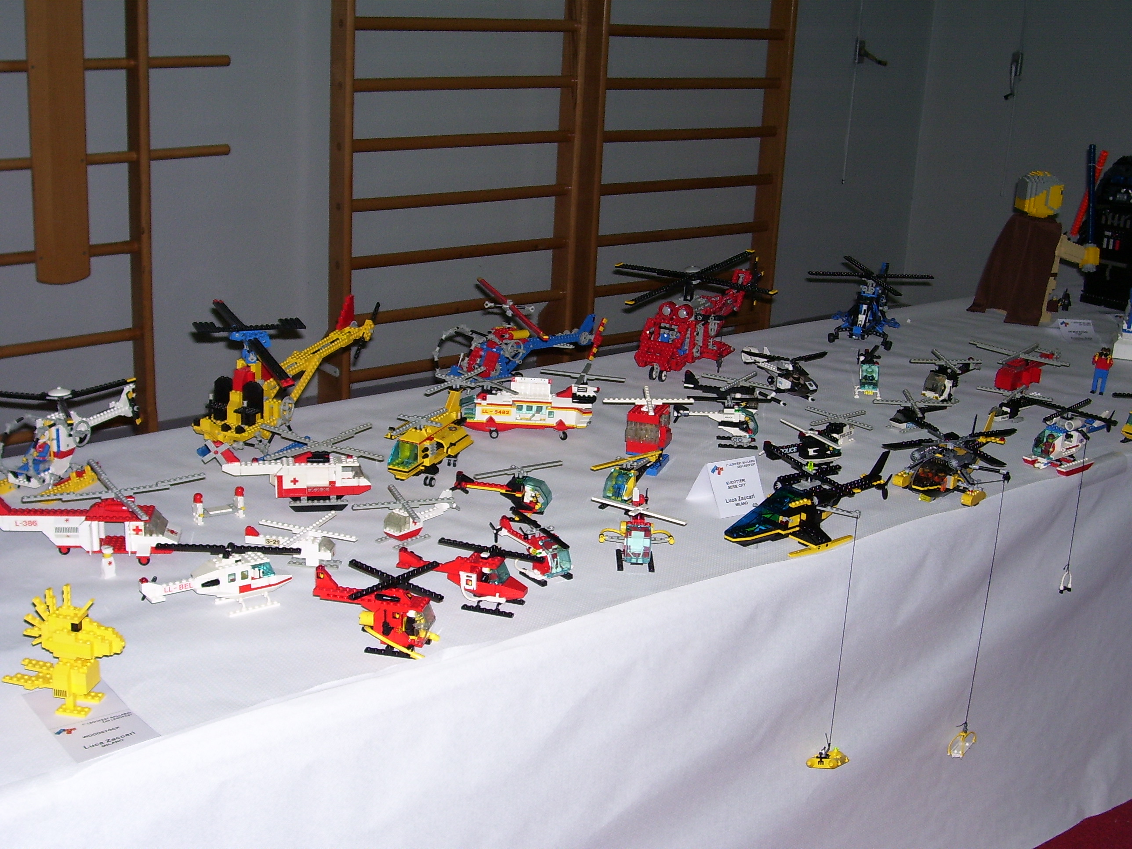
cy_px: 424
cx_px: 566
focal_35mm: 42
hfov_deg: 44.8
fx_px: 1373
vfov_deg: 34.3
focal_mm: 7
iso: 80
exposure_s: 1/60
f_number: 3
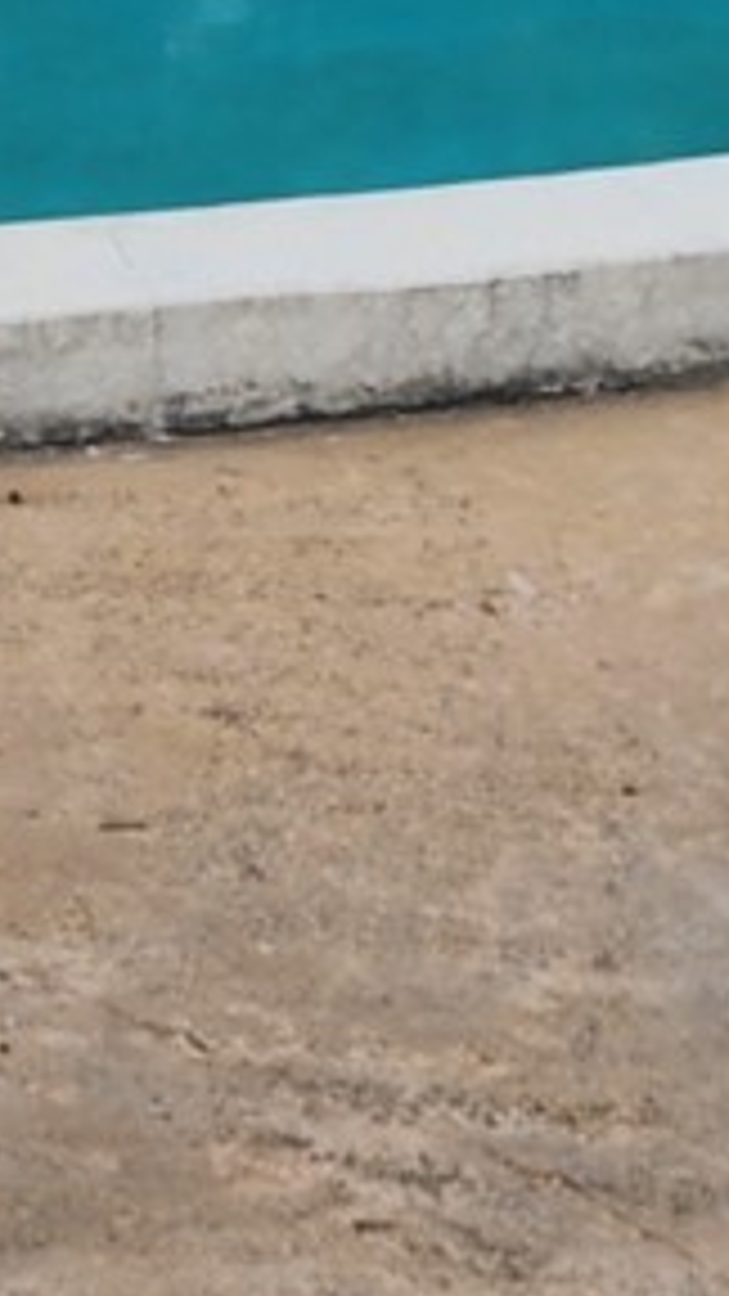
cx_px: 27
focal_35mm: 139
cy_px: -1026
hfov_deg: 8.7
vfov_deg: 13.8
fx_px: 4777
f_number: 1.8
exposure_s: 1/861
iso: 12
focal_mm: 6.4
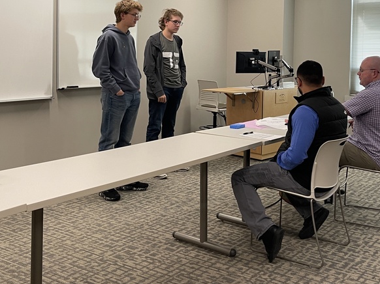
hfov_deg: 42.8
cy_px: 72
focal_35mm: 44
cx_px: 219
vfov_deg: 32.3
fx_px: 483
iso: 125
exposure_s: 1/60
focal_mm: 5.1
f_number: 1.6
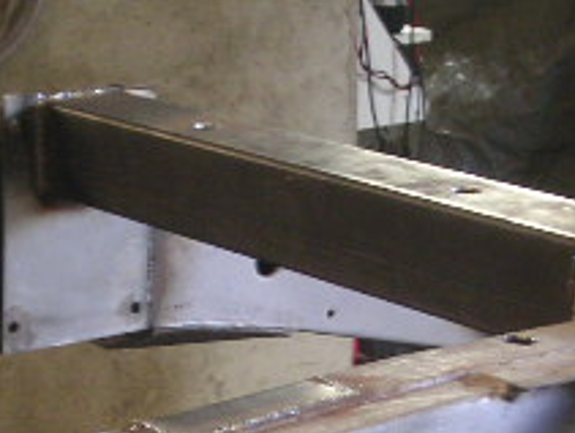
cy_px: 436
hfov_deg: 17.1
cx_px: 256
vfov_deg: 12.8
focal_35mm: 115
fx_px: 1914
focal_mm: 6
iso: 100
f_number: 2.8
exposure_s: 1/8
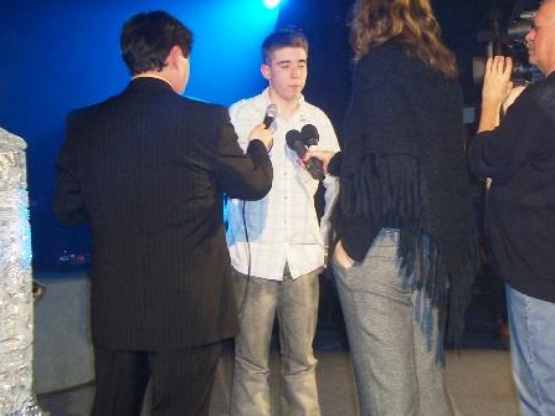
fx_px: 753
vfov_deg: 30.9
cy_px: 197
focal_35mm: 47
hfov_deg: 40.3
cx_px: 328
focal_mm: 5.8
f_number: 2.6
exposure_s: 1/40
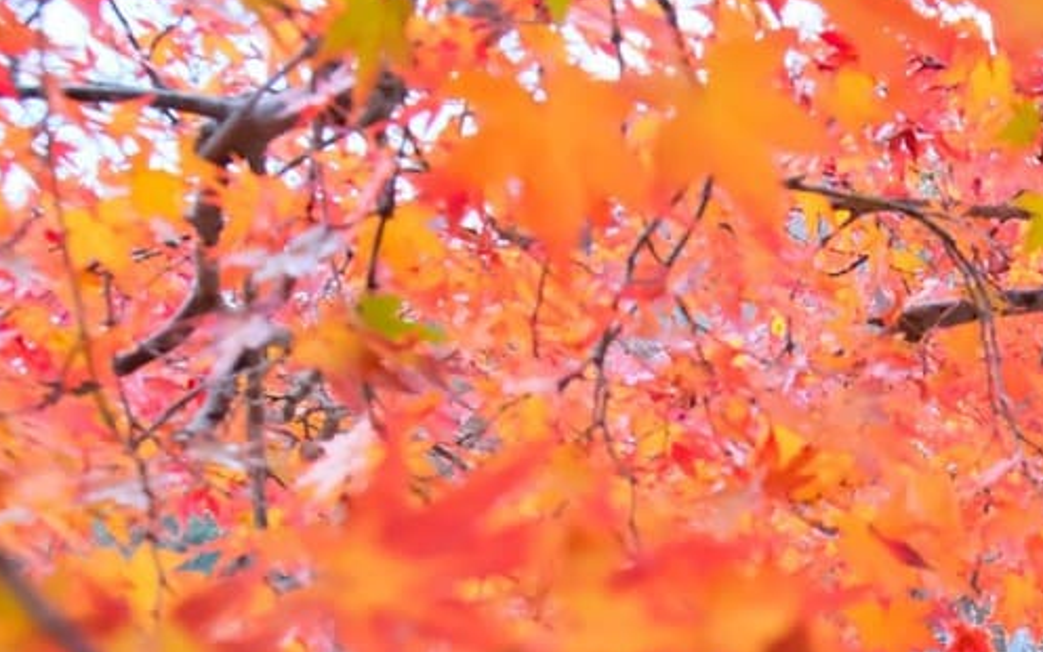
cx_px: 1327
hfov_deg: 23.8
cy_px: 980
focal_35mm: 77
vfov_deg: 15.6
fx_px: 2189
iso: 3200
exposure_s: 1/125
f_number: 5
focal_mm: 17
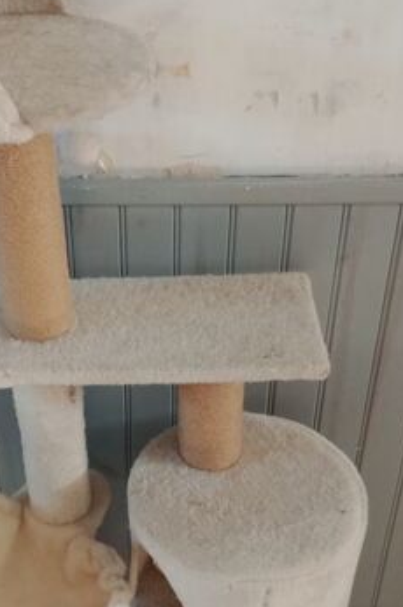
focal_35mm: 52
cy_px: 384
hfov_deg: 25.8
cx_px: 131
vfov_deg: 38.0
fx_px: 875
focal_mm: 3.54
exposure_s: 1/33.3
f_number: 2
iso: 352
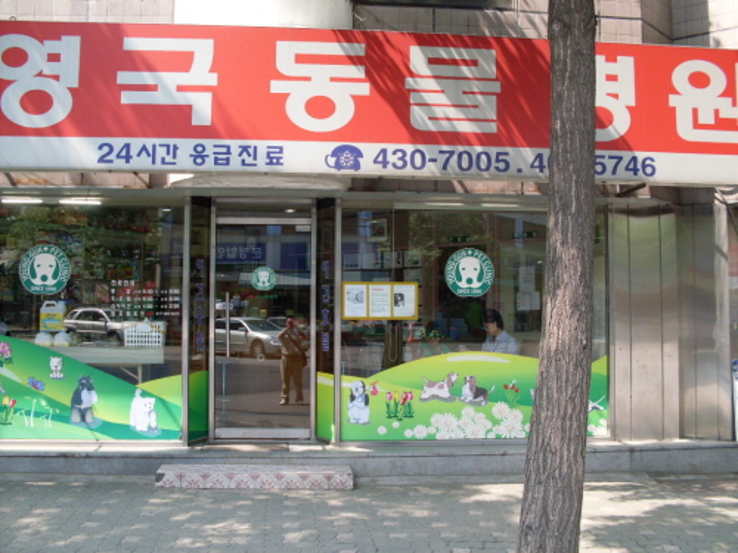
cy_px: 276
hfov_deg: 49.0
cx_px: 369
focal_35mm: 38
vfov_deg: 37.7
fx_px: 810
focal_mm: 6.3
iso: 80
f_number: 2.8
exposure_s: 1/250
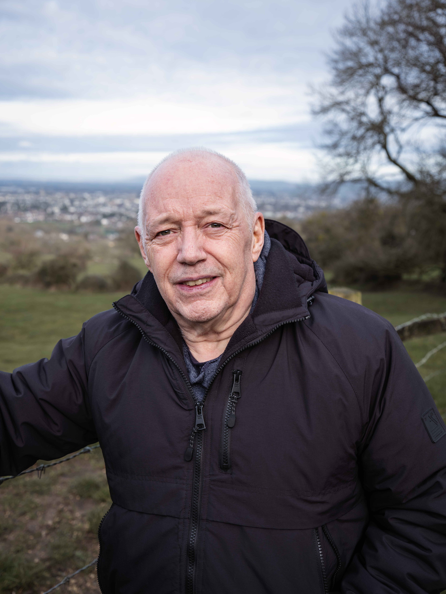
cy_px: 297
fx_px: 584
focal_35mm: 34
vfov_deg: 54.0
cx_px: 223
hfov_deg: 41.8
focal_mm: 43.3
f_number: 5.6
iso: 125
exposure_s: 1/100
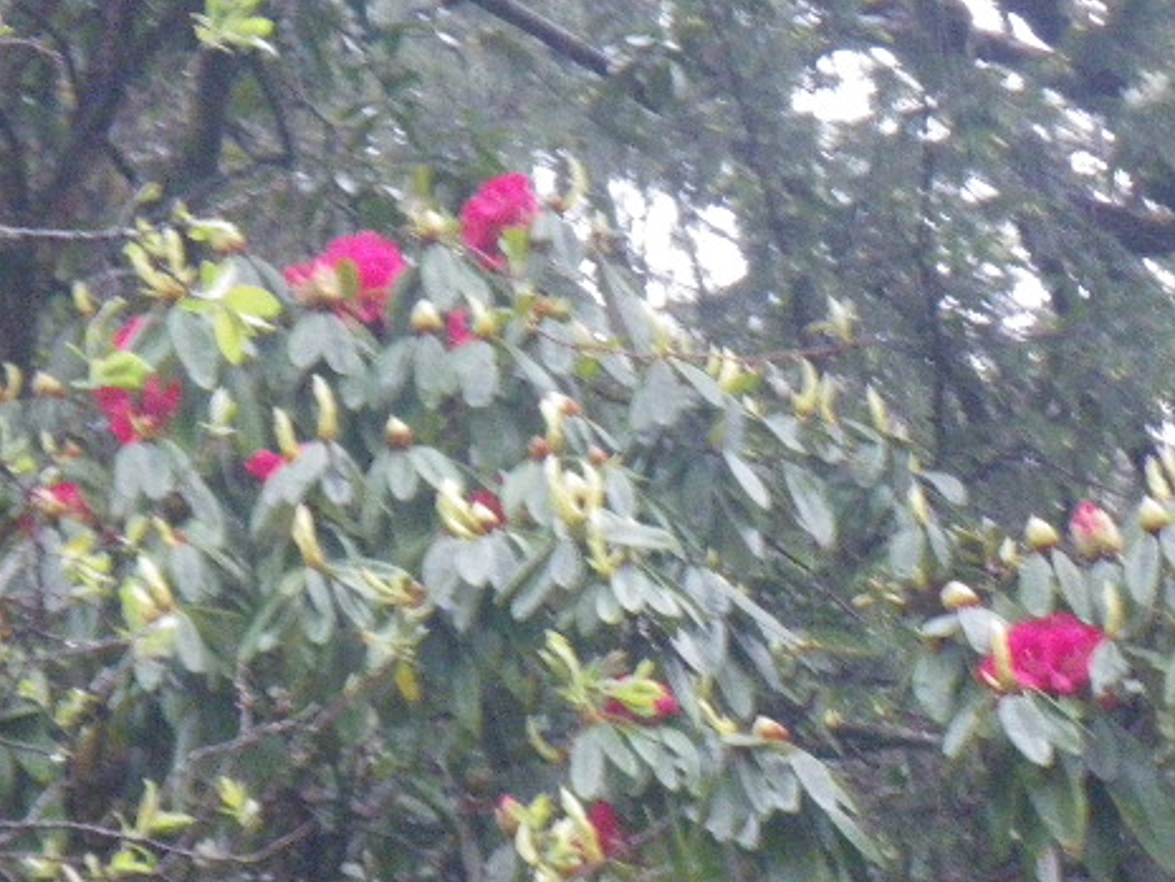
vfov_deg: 5.8
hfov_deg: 7.7
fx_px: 8726
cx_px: 433
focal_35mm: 257
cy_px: 730
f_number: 5.5
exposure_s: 1/25
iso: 800
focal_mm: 25
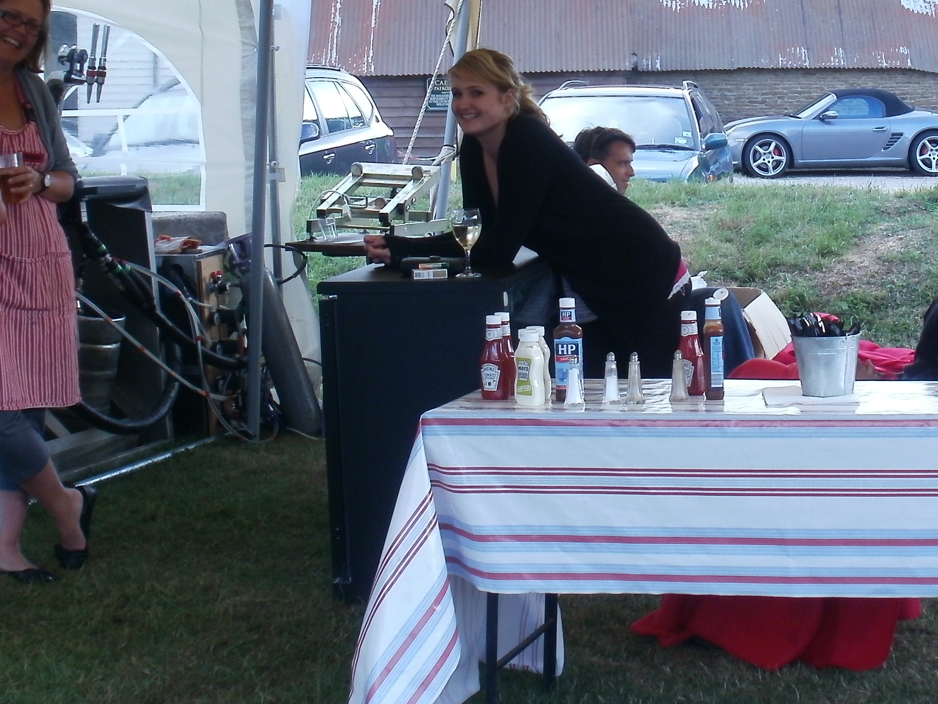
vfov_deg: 17.9
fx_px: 2222
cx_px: 657
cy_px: 211
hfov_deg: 23.7
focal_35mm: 82
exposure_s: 1/40
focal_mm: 7.7
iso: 100
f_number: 4
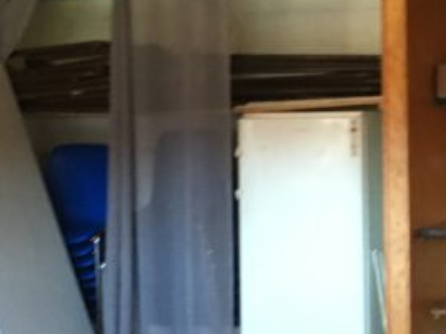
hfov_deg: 17.2
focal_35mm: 111
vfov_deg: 13.3
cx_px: 476
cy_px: 121
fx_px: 1430
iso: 200
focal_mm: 4.15
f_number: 2.2
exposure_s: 1/33
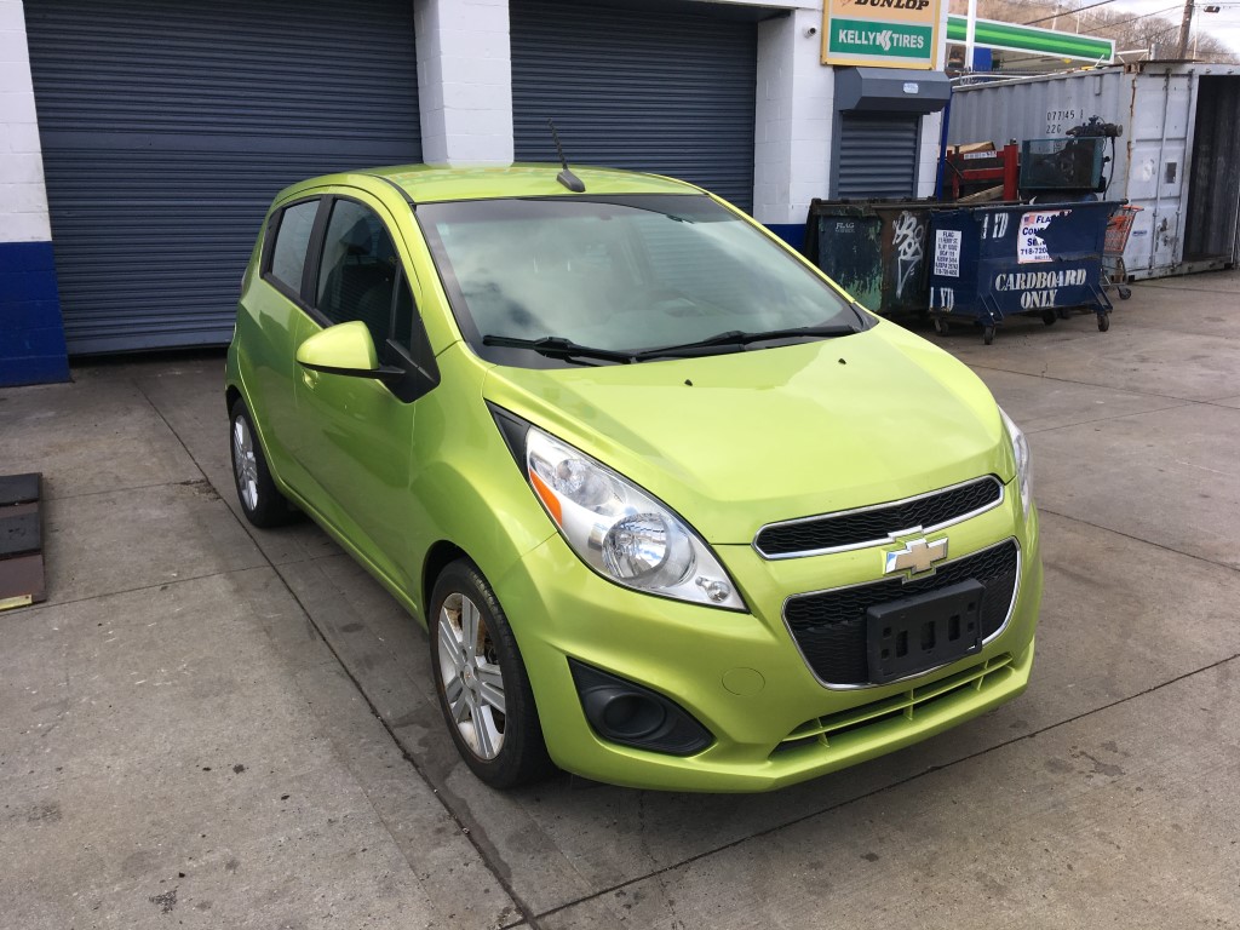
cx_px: 620
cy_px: 465
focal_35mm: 29
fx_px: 1039
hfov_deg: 61.7
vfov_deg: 48.2
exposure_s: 1/509
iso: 25
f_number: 2.2
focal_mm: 4.15
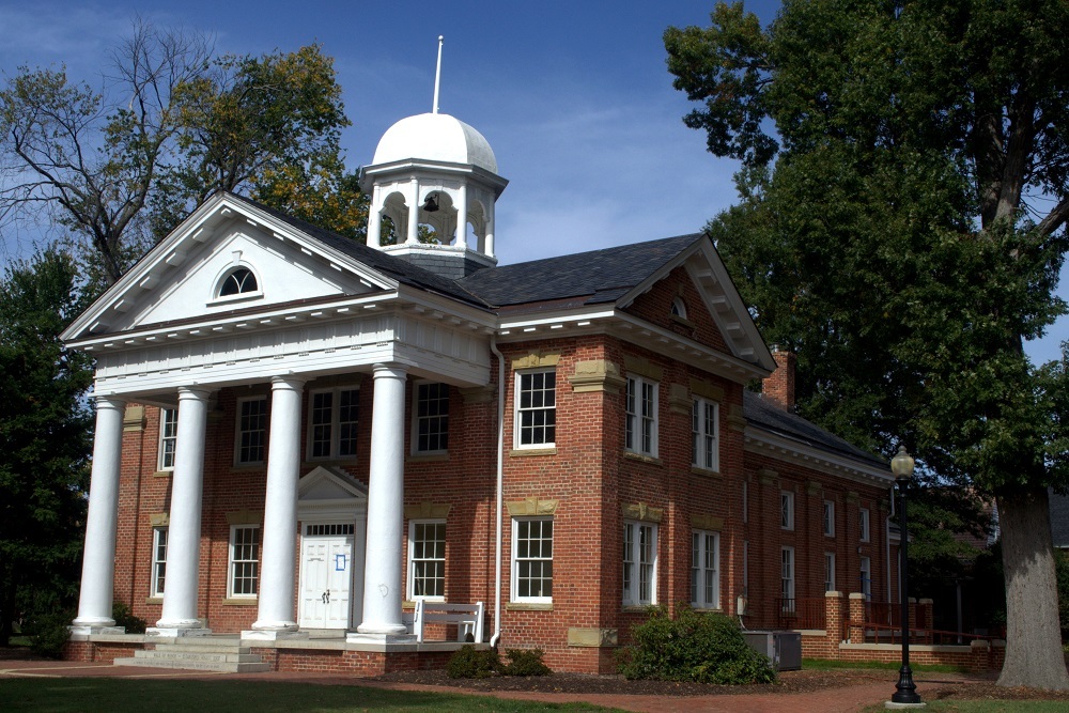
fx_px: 1158
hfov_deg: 49.5
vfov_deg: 34.2
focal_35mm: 39
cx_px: 534
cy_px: 356
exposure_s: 1/200
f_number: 13
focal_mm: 26
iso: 250
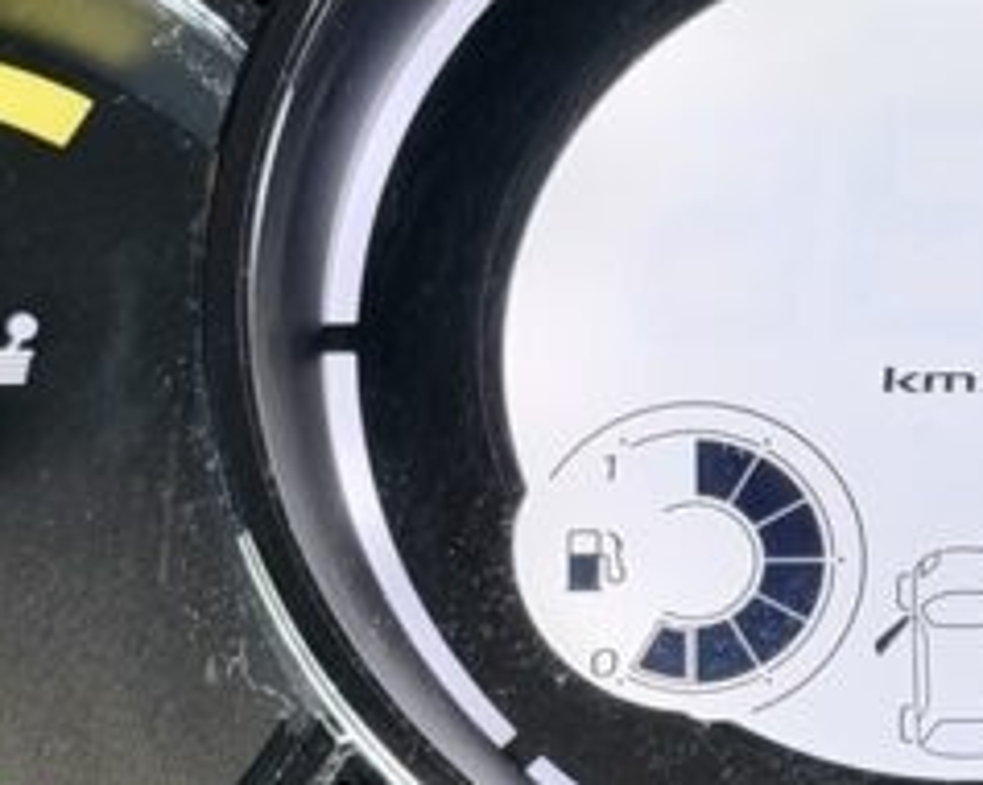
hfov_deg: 9.5
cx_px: 979
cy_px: 426
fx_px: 5872
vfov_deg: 7.6
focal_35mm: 202
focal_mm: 6.76
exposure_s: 1/34
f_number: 1.78
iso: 400
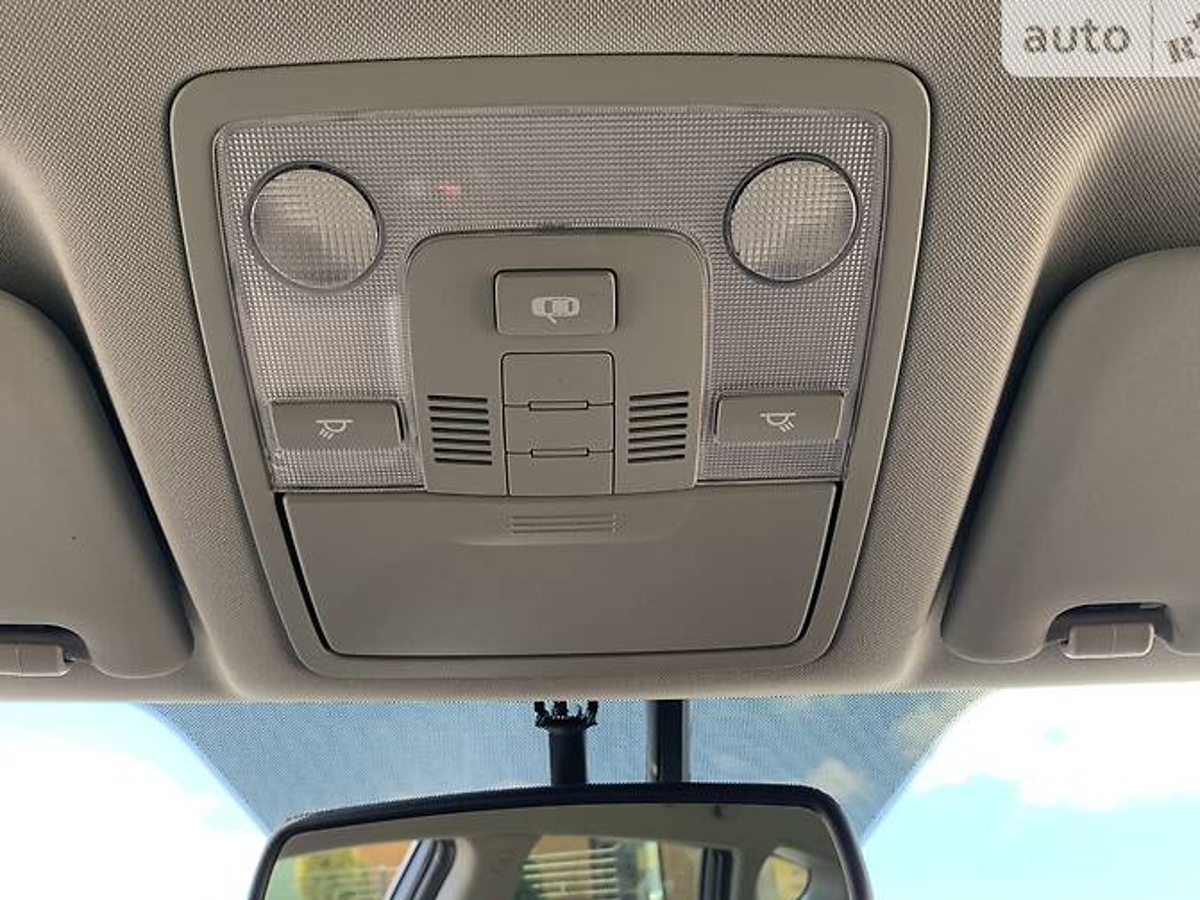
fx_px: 1074
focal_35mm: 31
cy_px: 515
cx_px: 570
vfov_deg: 45.3
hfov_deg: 58.3
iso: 25
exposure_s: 1/121
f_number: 1.8
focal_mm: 4.2
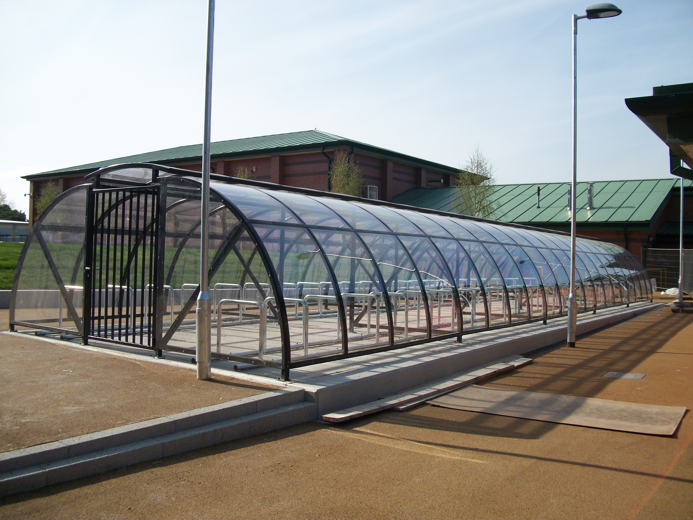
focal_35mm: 32
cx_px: 346
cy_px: 260
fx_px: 641
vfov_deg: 44.2
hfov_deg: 56.8
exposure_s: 1/200
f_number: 8.8
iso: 80
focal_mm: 5.7
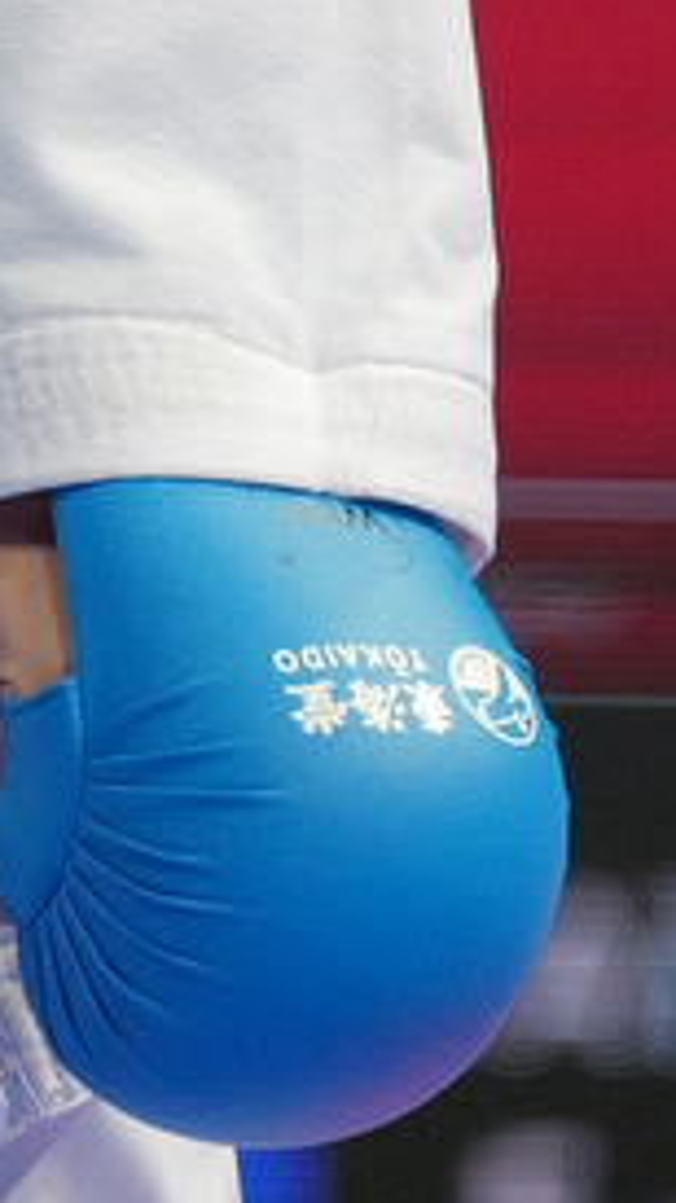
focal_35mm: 1777
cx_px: -1304
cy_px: -1576
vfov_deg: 1.2
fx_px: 56661
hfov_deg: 0.7
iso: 2000
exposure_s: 1/1000
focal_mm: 186
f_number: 2.8
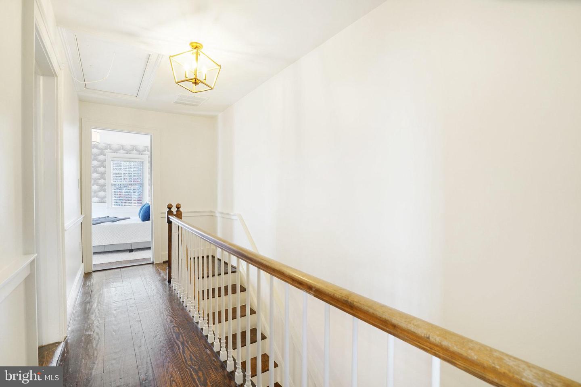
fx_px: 258
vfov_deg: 73.7
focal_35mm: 16
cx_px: 290
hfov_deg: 96.7
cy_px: 194
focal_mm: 16
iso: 1250
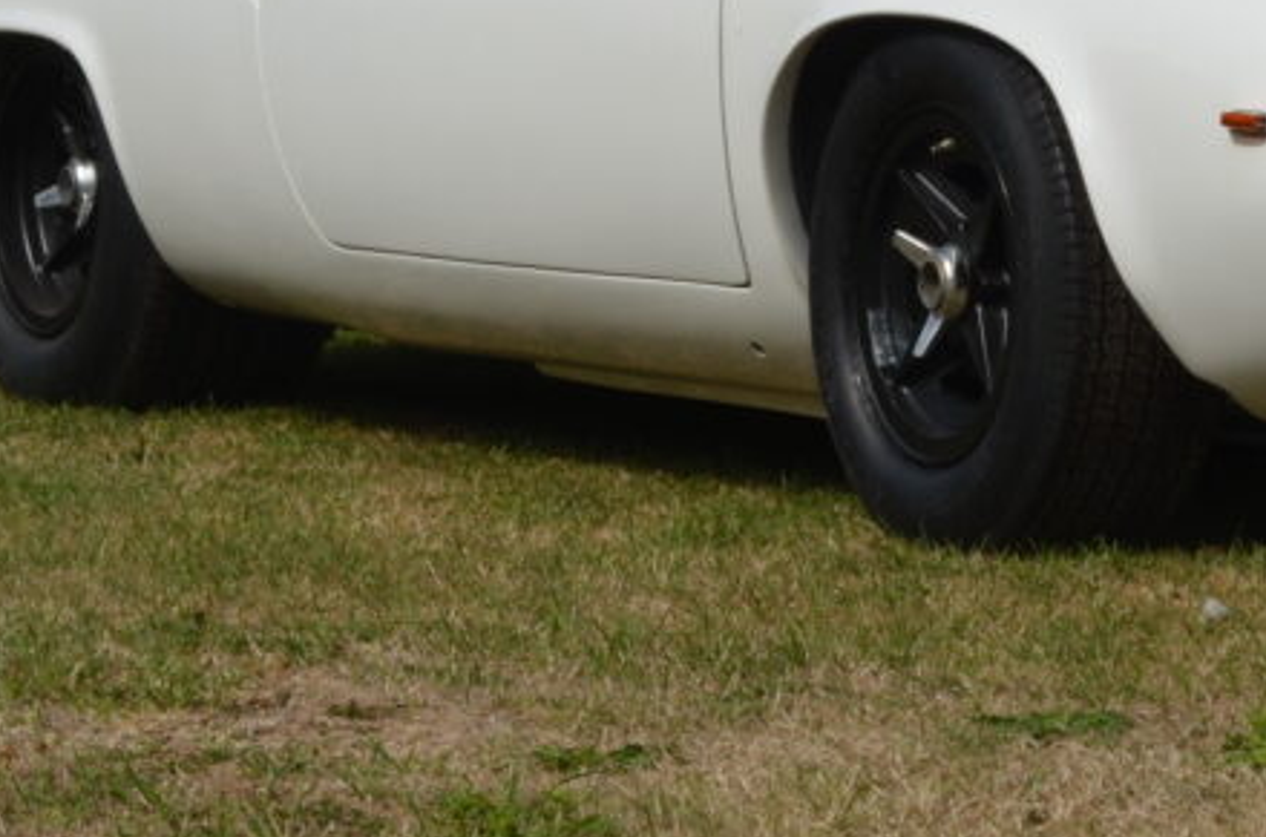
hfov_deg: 8.3
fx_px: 8682
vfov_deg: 5.5
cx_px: 1329
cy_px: -46
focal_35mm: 248
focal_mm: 55
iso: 100
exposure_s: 1/200
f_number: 14
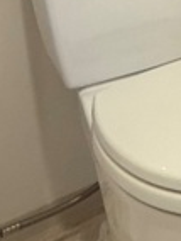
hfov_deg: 16.1
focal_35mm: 69
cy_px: -110
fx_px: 480
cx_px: 371
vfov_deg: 23.2
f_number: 2.2
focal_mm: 2.22
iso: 250
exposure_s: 1/100
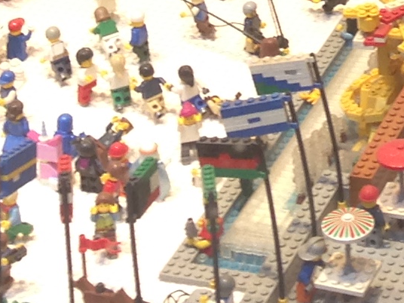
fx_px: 2346
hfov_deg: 9.6
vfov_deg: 6.9
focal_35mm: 201
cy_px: -471
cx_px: 564
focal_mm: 4.12
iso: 50
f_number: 2.4
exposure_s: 1/20
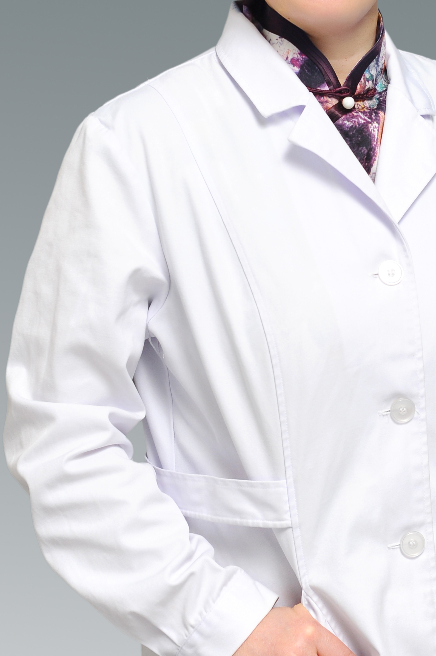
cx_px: 296
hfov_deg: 15.3
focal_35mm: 89
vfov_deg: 22.8
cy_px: 203
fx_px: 1619
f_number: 4
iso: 640
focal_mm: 50
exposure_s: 1/80
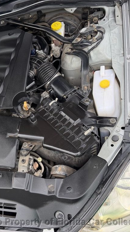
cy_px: 116
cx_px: 11
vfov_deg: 56.6
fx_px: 215
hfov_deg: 31.9
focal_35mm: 35
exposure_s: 1/157
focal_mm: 6.76
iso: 125
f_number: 1.78
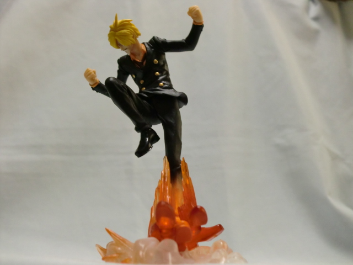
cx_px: 176
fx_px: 357
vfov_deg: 40.7
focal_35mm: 35
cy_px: 132
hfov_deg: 52.6
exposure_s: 1/25
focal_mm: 6.3
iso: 400
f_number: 3.1
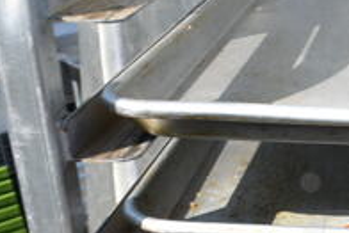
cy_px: 254
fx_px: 815
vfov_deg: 15.9
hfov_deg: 22.3
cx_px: 420
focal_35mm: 84
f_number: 7.1
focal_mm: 18
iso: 100
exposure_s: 1/200
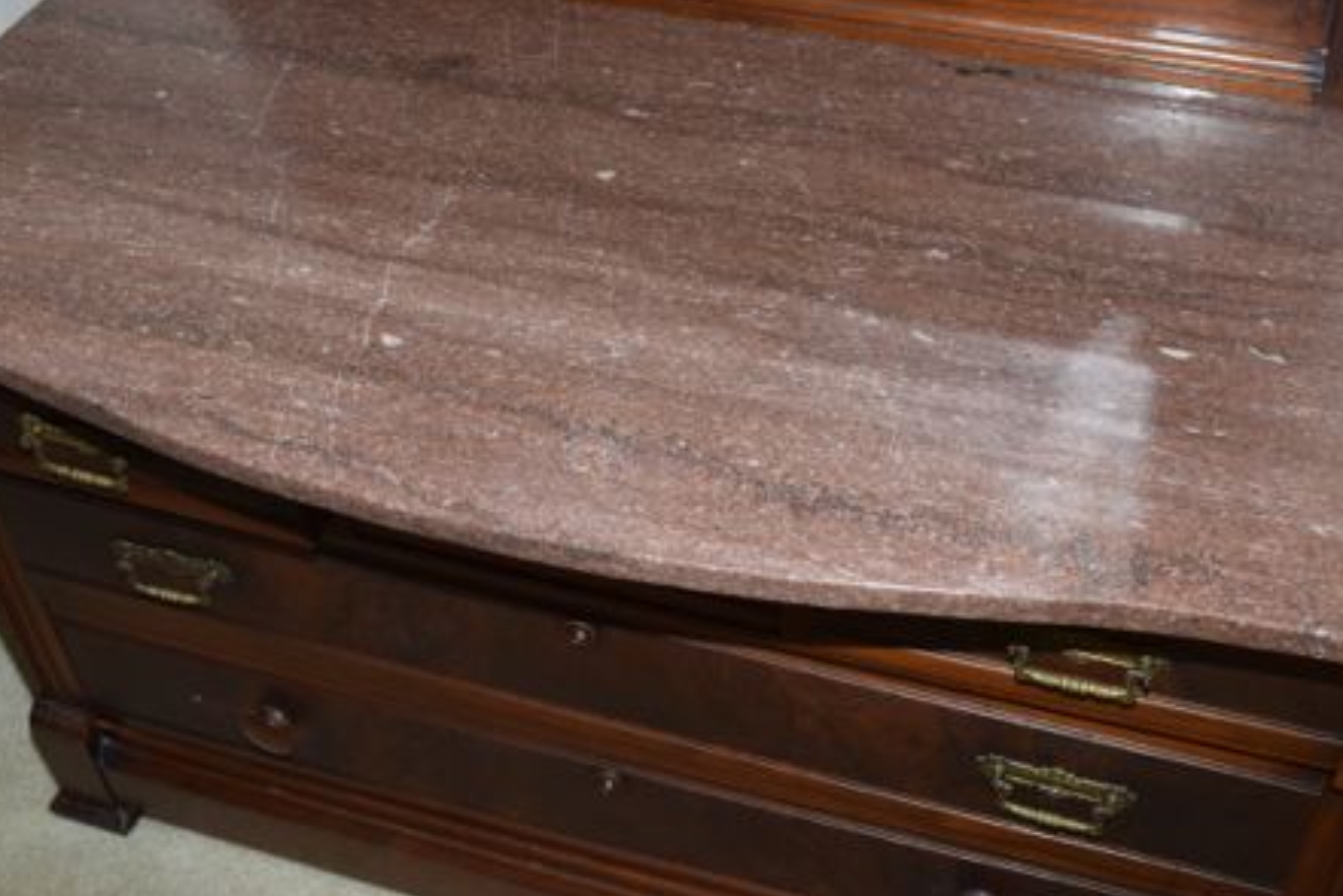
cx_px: 713
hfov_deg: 43.0
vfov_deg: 29.1
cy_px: 258
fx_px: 1706
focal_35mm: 46
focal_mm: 21
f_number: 5.6
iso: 800
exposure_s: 1/125
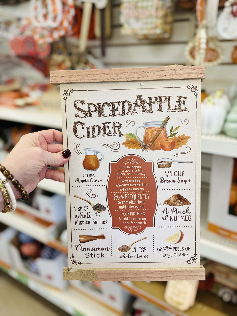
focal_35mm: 24
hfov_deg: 56.8
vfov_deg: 71.6
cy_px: 158
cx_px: 118
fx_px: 219
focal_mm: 6.86
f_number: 1.78
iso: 200
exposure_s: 1/120
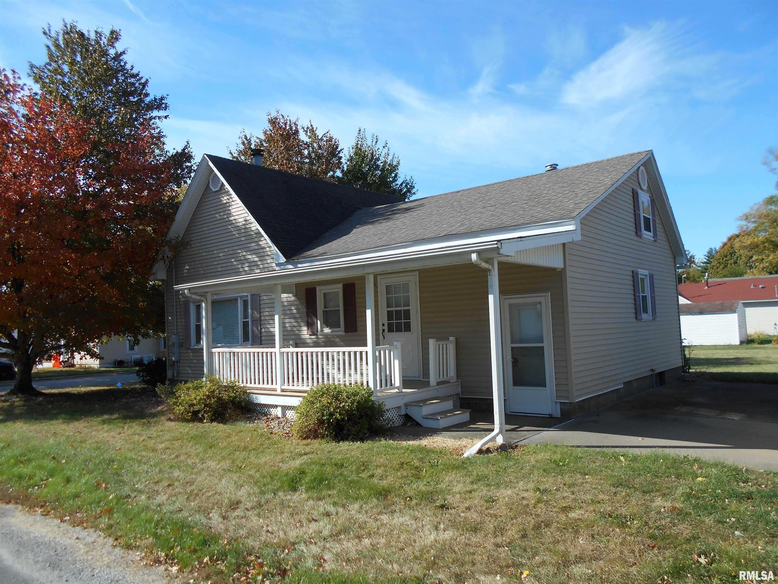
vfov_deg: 53.1
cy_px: 292
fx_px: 584
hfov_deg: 67.3
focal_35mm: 26
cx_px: 389
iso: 80
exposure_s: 1/800
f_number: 3.2
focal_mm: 4.6
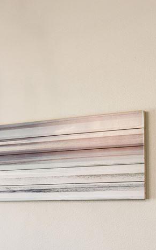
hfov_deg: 13.6
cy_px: 210
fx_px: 551
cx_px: -164
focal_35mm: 81
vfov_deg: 25.0
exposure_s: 1/5
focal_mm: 18
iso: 200
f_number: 11
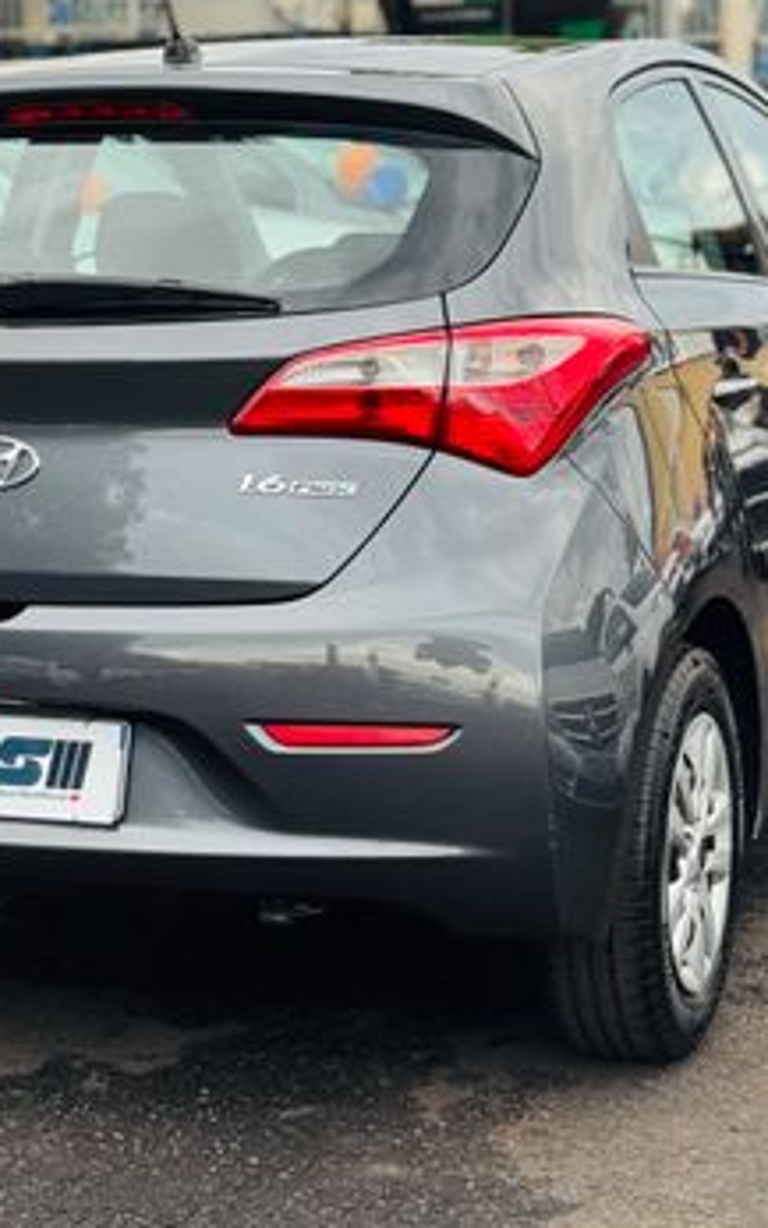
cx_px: 276
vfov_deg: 29.8
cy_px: 616
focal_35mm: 69
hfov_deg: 18.8
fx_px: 2310
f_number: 1.78
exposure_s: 1/372
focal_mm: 6.76
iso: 64
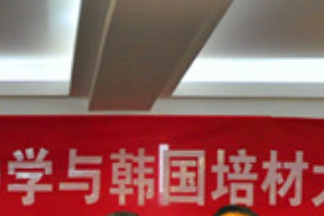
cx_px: 4
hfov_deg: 15.3
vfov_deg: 9.8
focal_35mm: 132
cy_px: 393
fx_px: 1187
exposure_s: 1/45
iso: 1000
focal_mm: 18
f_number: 3.5
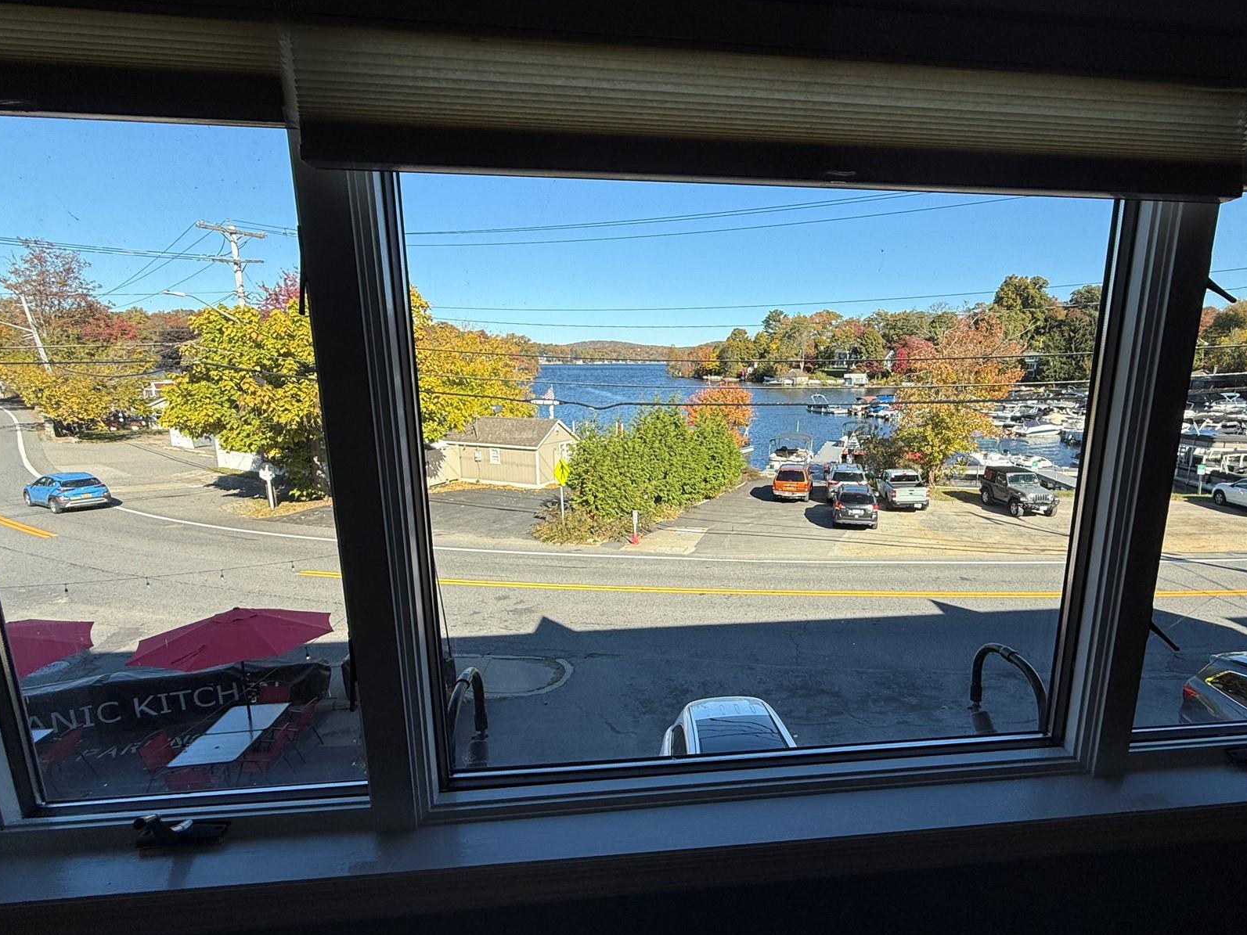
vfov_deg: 71.5
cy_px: 493
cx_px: 719
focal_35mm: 18
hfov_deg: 87.1
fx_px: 648
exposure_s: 1/1259
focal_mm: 2.22
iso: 50
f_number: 2.2
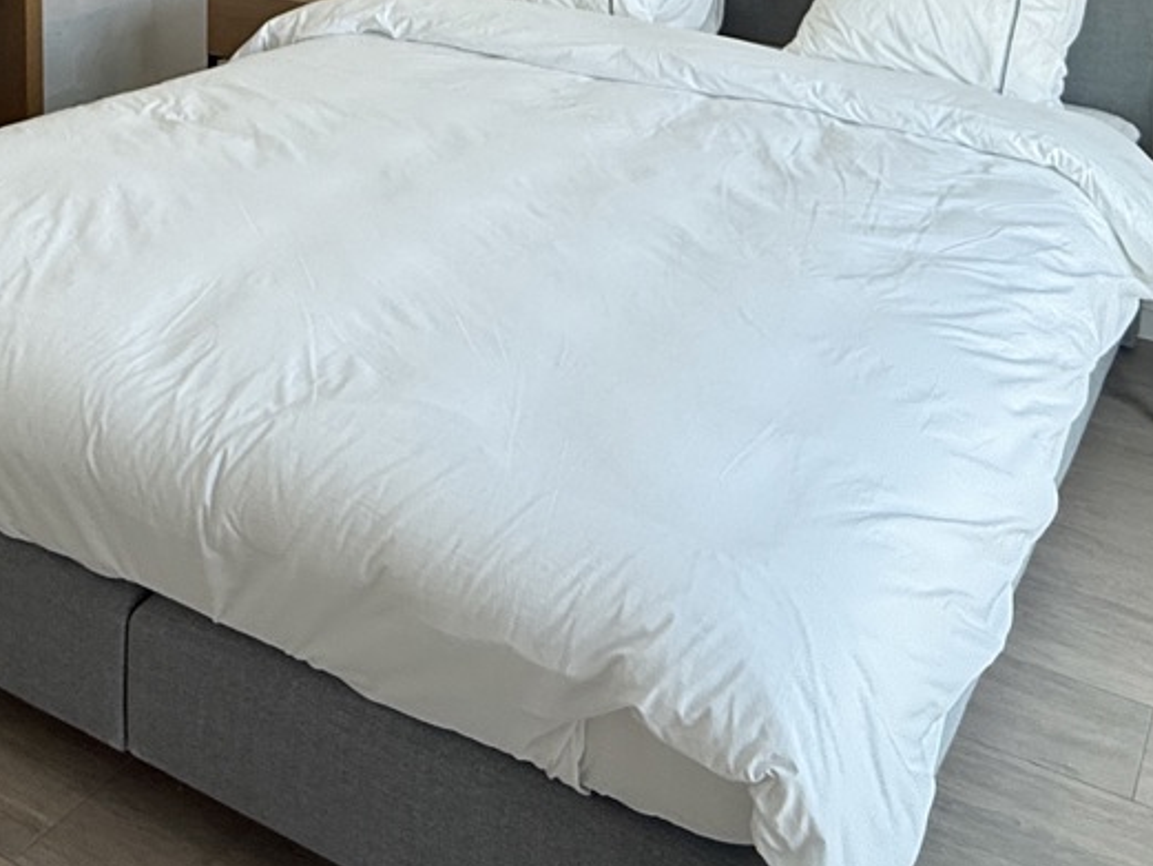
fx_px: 1433
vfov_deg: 28.7
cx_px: 682
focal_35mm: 43
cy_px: -202
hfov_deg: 43.7
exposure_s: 1/99
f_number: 2.2
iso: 100
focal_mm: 2.22
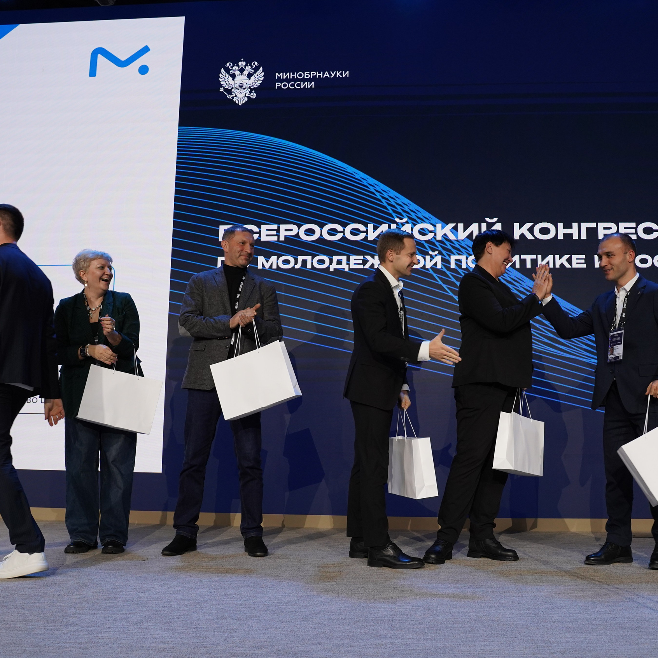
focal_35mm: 36
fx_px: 774
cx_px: 374
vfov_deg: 46.0
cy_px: 331
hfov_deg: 45.9
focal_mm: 28
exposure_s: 1/160
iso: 1600
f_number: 5
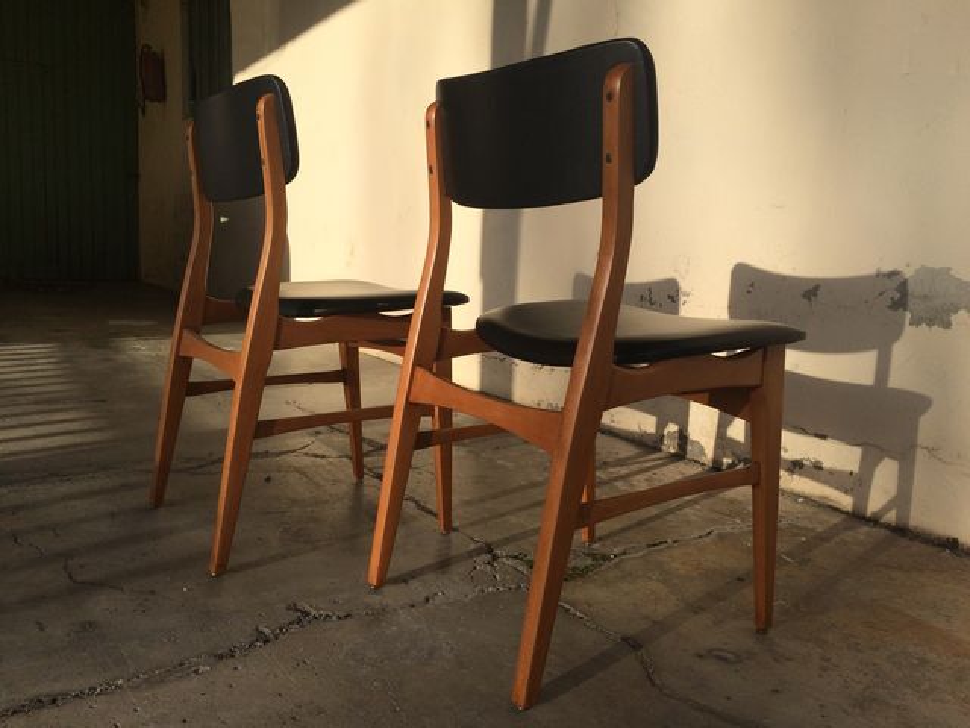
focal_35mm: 29
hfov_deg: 61.7
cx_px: 485
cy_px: 364
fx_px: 813
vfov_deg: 48.2
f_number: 2.2
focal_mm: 4.15
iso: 32
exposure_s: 1/2283
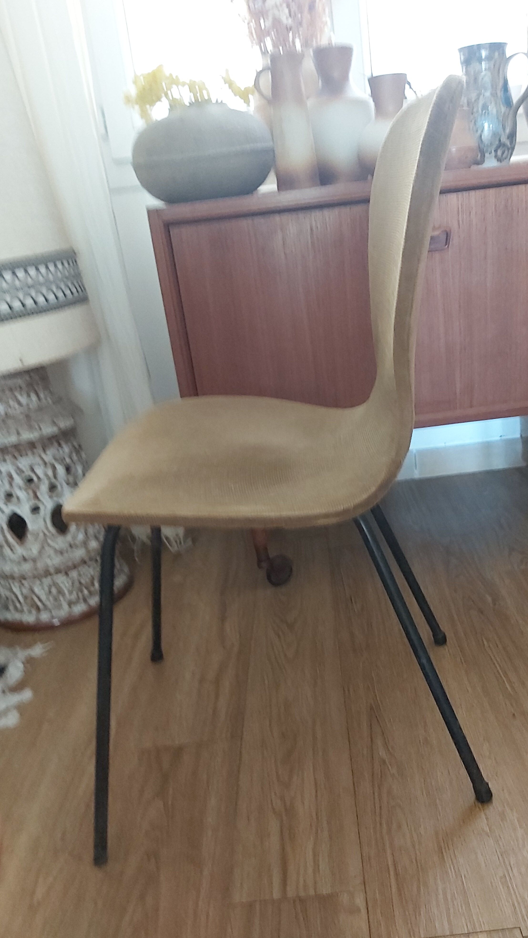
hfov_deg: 39.9
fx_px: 722
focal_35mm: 29
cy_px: 466
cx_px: 330
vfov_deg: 66.1
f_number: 1.7
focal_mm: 3.92
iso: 500
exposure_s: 1/25
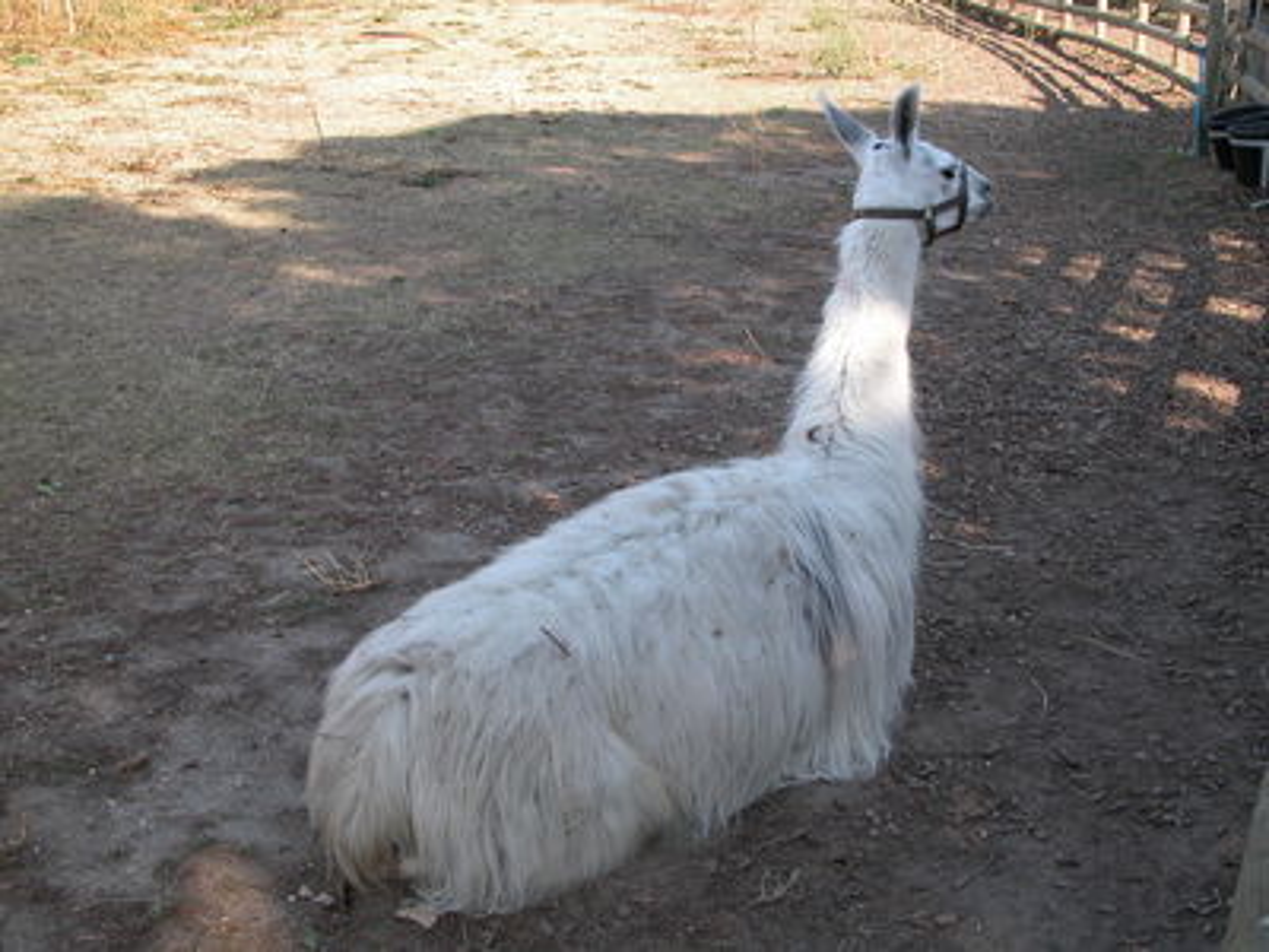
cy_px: 476
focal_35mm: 50
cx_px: 634
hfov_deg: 38.2
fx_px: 1833
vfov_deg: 29.1
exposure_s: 1/175
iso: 100
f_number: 4.8
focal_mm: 12.7
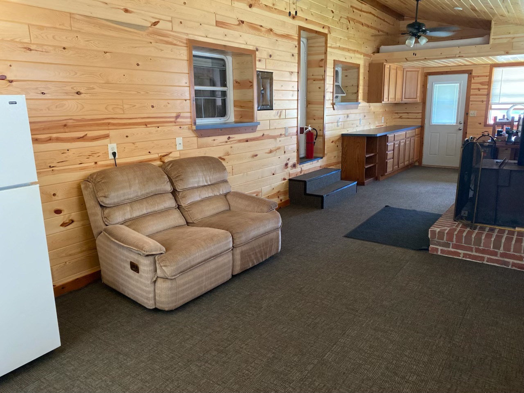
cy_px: 196
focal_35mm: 26
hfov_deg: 67.3
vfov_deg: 53.1
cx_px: 262
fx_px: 394
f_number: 1.8
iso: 500
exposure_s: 1/43
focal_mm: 4.25
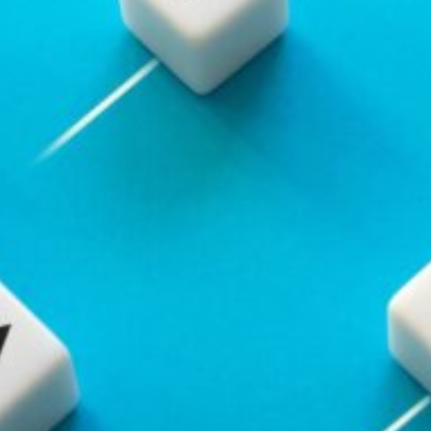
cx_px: 488
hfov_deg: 7.9
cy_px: -39
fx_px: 3099
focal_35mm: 220
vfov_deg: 7.9
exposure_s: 1/125
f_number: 7.1
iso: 640
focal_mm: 48
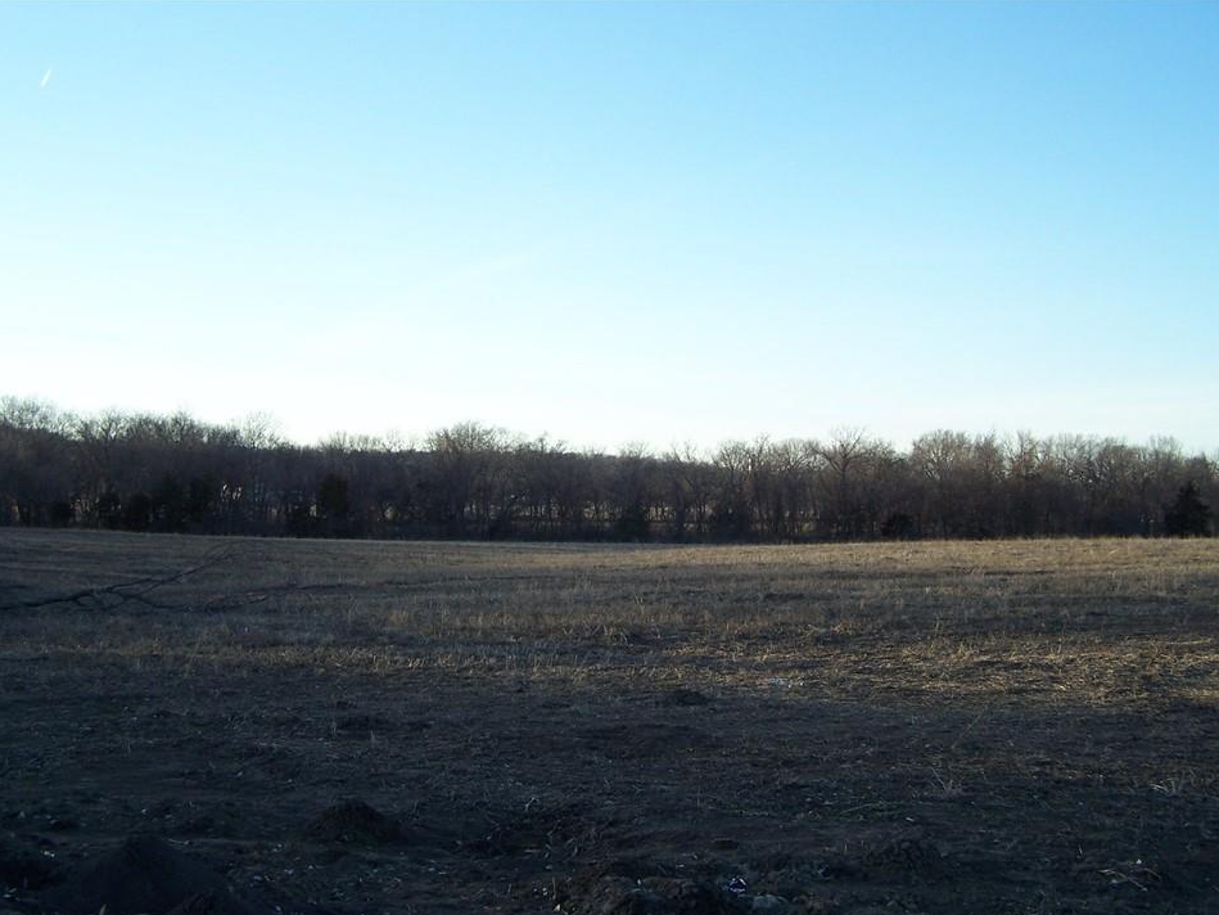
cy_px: 491
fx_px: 1444
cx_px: 593
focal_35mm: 41
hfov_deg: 45.8
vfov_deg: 35.1
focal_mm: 6.3
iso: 80
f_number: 2.8
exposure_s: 1/350
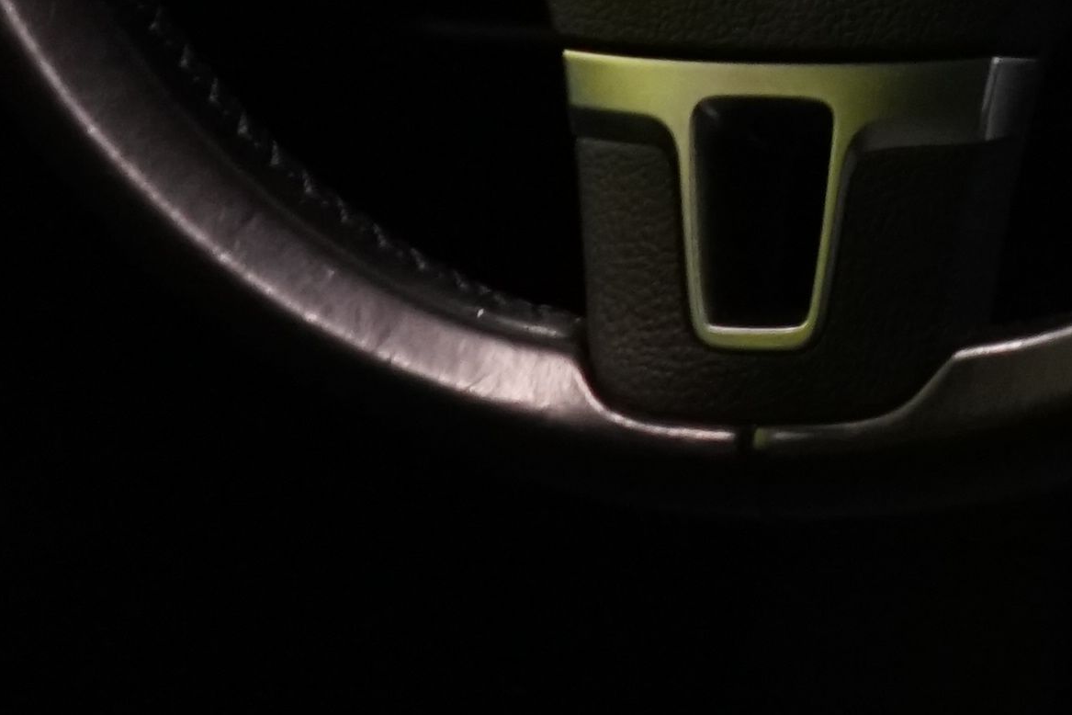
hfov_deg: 12.0
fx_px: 4288
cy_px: -236
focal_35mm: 144
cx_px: 2430
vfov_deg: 9.4
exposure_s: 1/30
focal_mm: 28
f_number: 4.5
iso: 2000
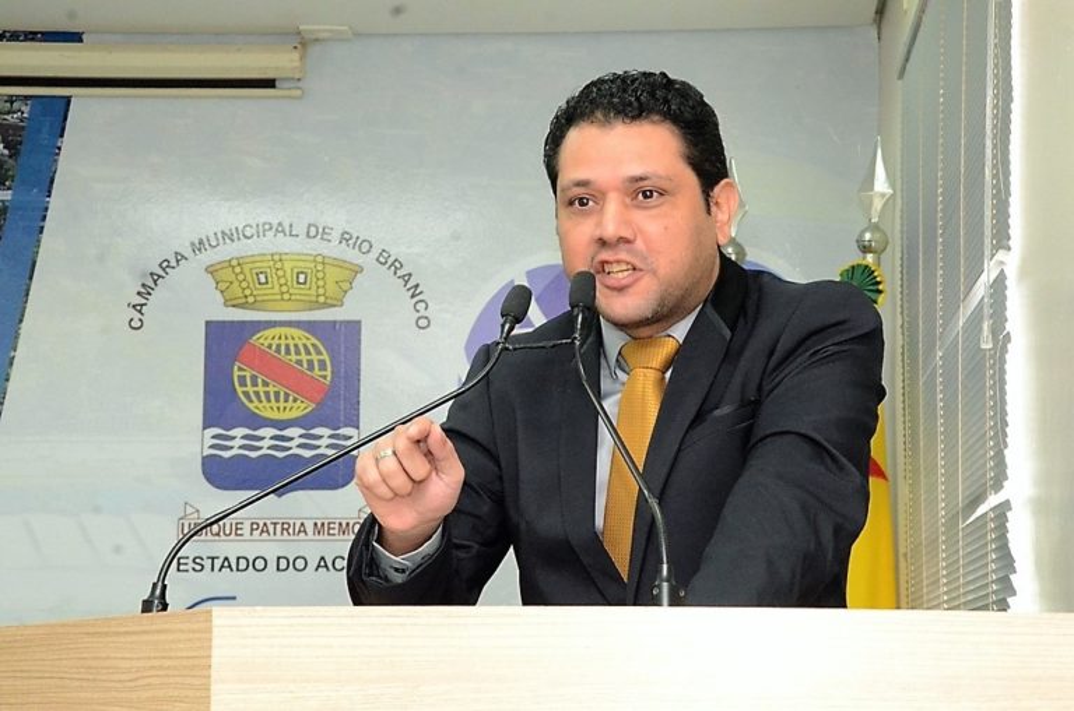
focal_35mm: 93
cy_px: 356
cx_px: 537
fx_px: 2769
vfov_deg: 14.6
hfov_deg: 21.9
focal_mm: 62
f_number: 11
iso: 6400
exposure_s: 1/80
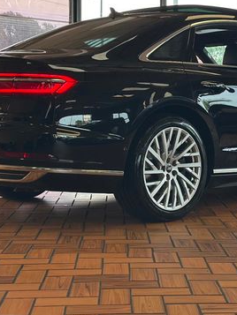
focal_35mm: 86
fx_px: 785
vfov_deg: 22.7
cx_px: 165
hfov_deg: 17.1
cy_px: 109
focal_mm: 6.86
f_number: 1.78
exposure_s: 1/291
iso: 80
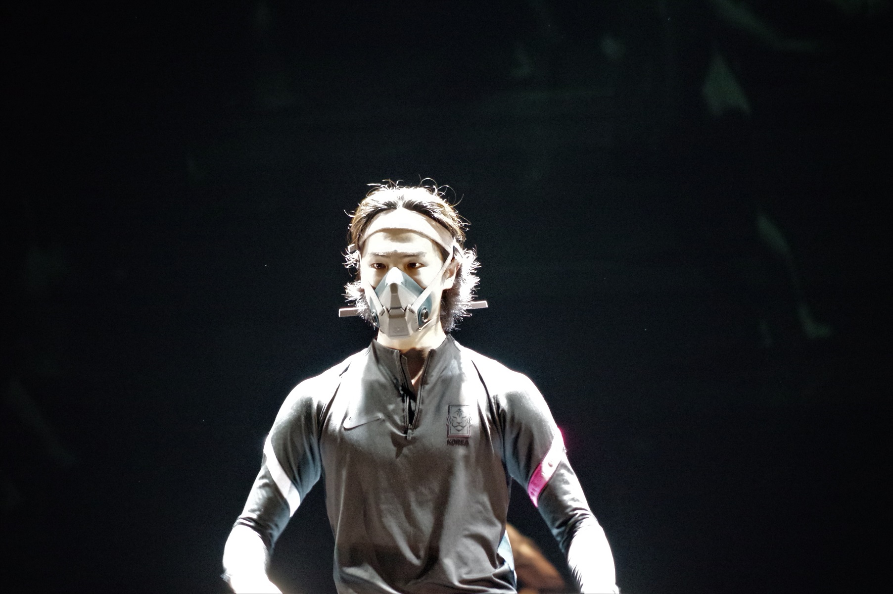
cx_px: 446
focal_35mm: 300
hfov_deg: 6.9
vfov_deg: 4.6
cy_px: 297
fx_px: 7435
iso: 12800
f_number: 5.6
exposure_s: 1/60
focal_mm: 200
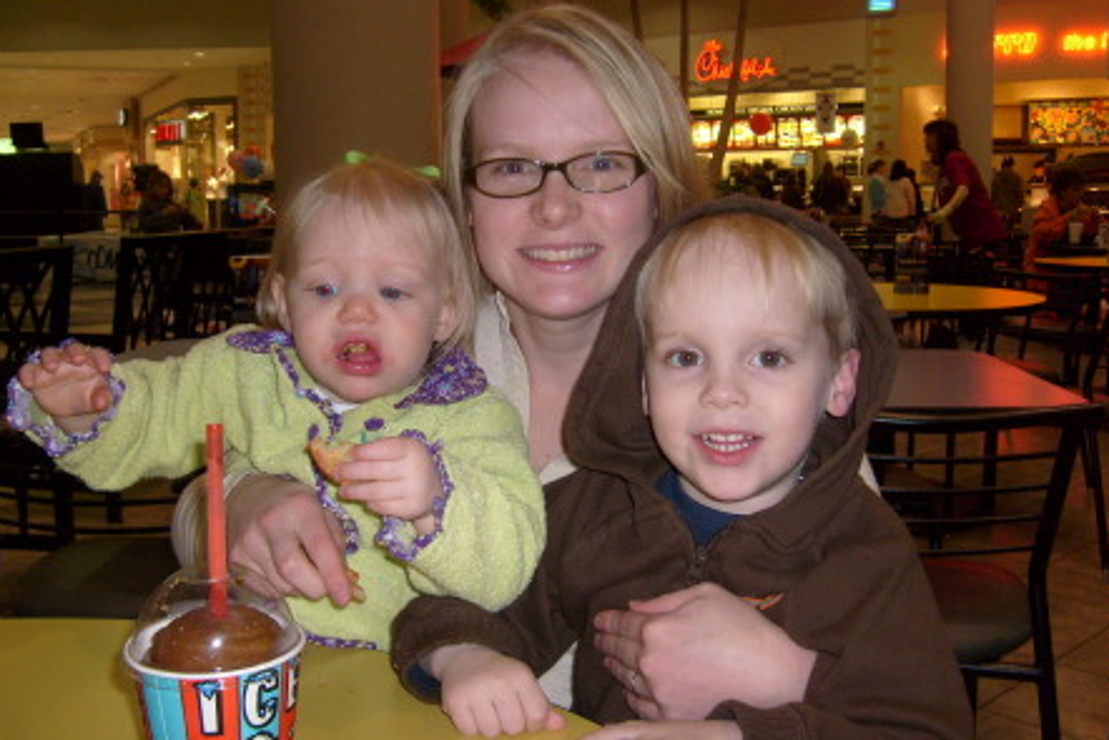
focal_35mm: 37
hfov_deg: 51.9
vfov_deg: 36.0
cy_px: 350
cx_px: 547
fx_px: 1140
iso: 100
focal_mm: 5.8
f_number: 2.8
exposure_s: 1/45
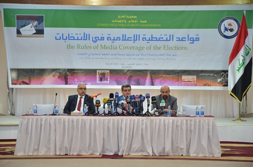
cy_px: 84
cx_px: 126
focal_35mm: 120
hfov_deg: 17.1
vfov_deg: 11.4
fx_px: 841
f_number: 5.3
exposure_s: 1/60
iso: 1600
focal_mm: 80
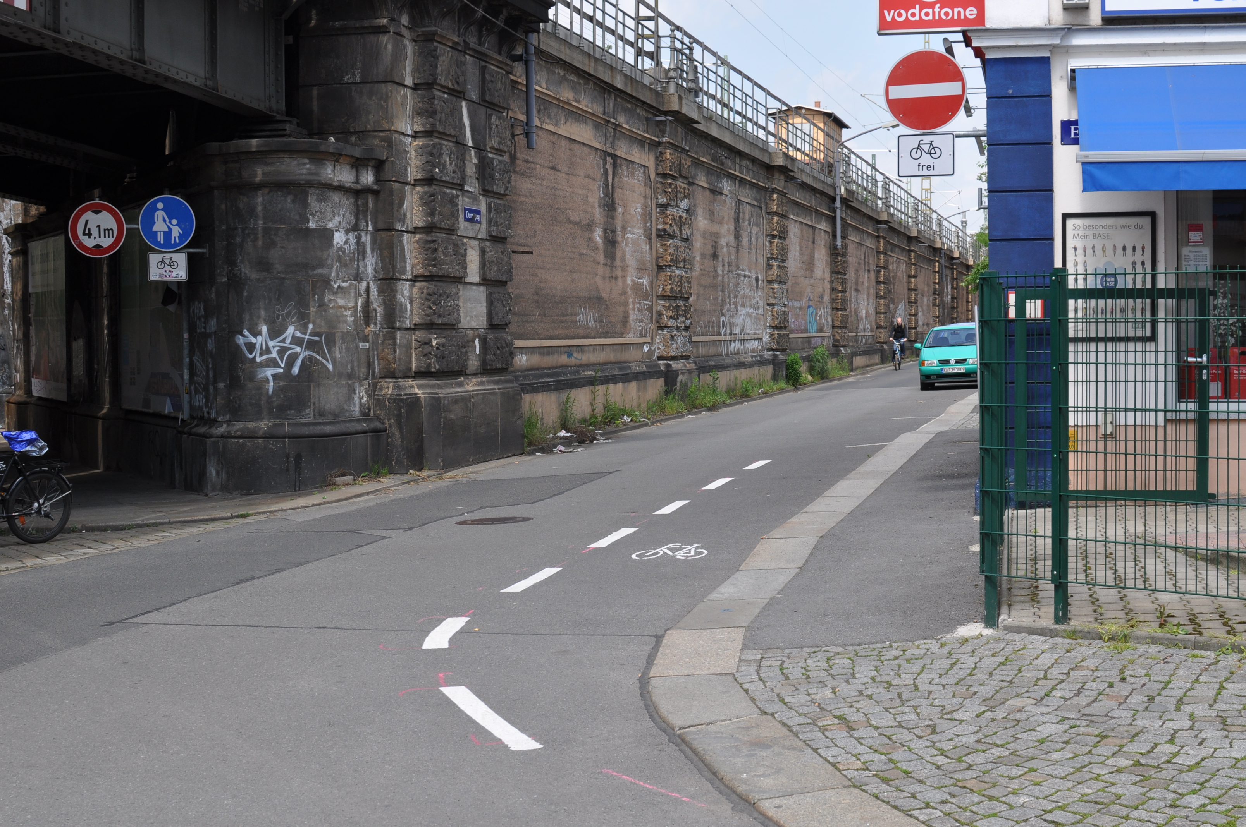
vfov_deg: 25.7
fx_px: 1815
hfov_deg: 37.9
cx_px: 623
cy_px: 414
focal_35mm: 52
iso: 200
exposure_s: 1/250
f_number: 8
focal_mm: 35
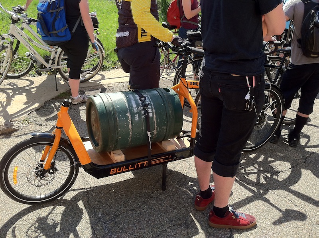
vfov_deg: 40.6
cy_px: 119
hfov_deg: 52.7
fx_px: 322
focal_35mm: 35
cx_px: 160
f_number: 2.8
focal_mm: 3.85
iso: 80
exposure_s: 1/273
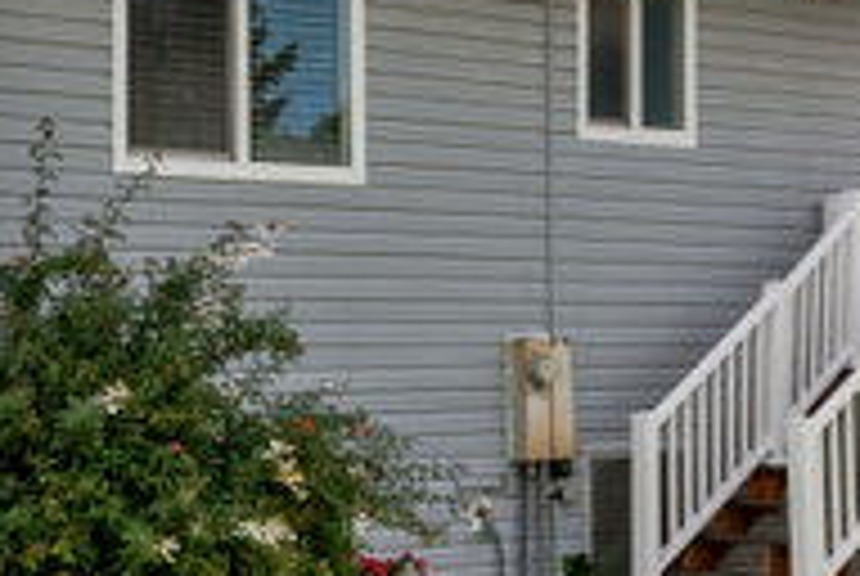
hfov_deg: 21.4
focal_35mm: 91
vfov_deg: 14.9
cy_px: 497
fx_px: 2177
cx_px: -45
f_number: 11
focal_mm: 17
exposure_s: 1/640
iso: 250
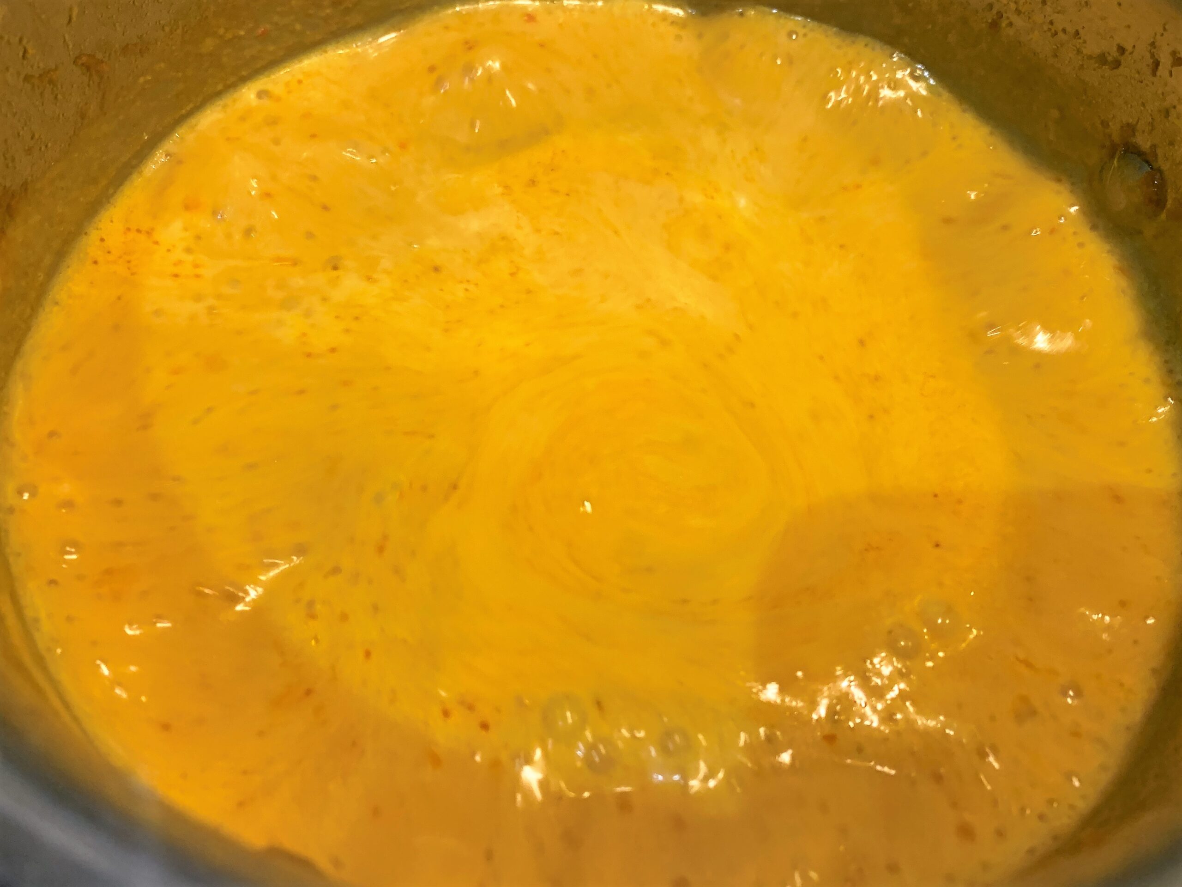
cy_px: 444
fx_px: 888
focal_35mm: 26
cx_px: 591
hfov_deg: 67.3
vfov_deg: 53.1
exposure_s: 1/50
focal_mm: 4.25
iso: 160
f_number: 1.8
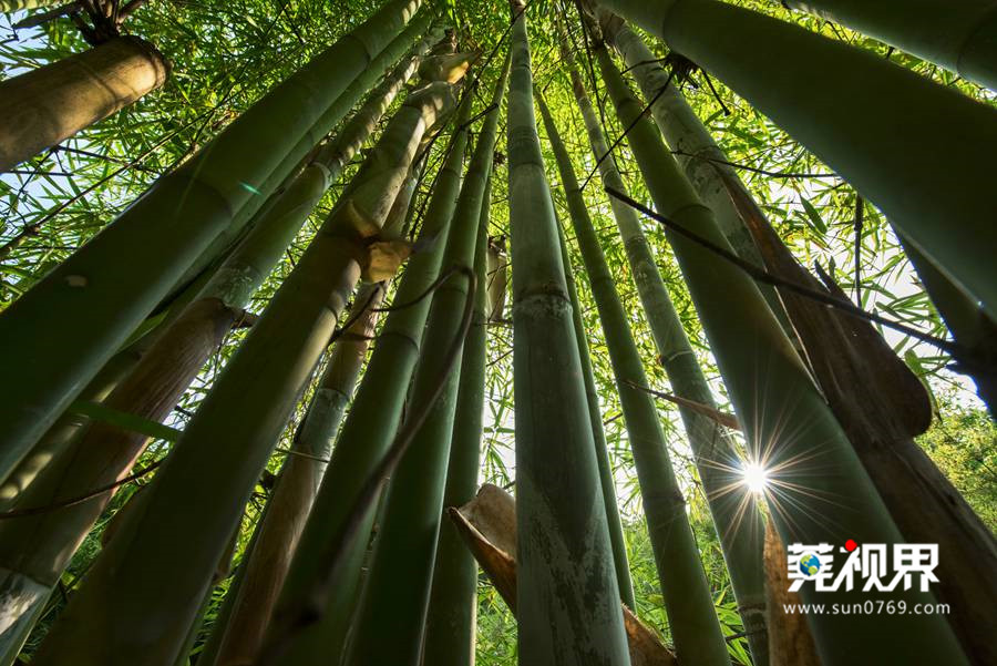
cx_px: 498
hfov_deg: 104.2
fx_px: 388
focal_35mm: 14
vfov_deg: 81.3
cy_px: 333
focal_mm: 14
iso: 1400
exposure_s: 1/125
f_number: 13
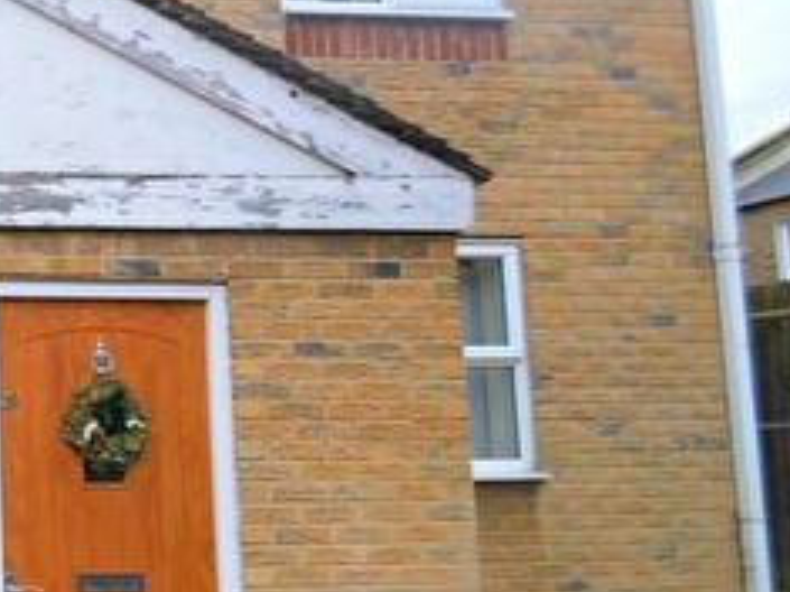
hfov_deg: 29.9
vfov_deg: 33.4
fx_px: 981
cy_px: 360
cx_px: -340
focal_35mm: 43
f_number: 5
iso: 400
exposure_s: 1/100
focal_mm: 10
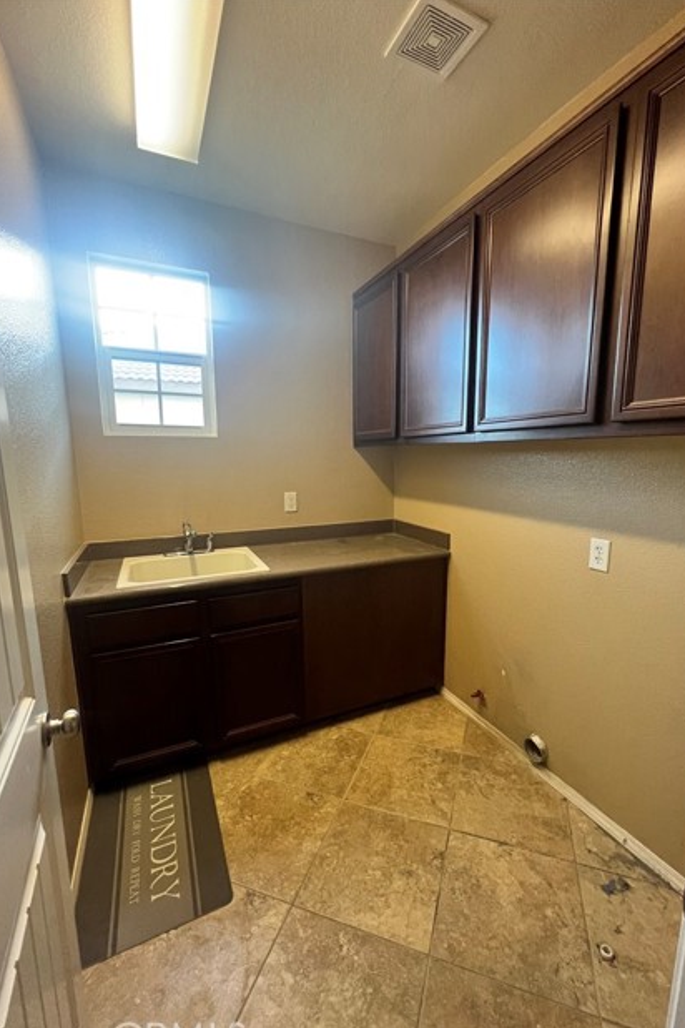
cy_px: 529
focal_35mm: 14
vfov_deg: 104.2
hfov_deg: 81.1
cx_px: 364
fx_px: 400
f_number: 1.8
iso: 400
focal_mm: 1.57
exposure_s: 1/60
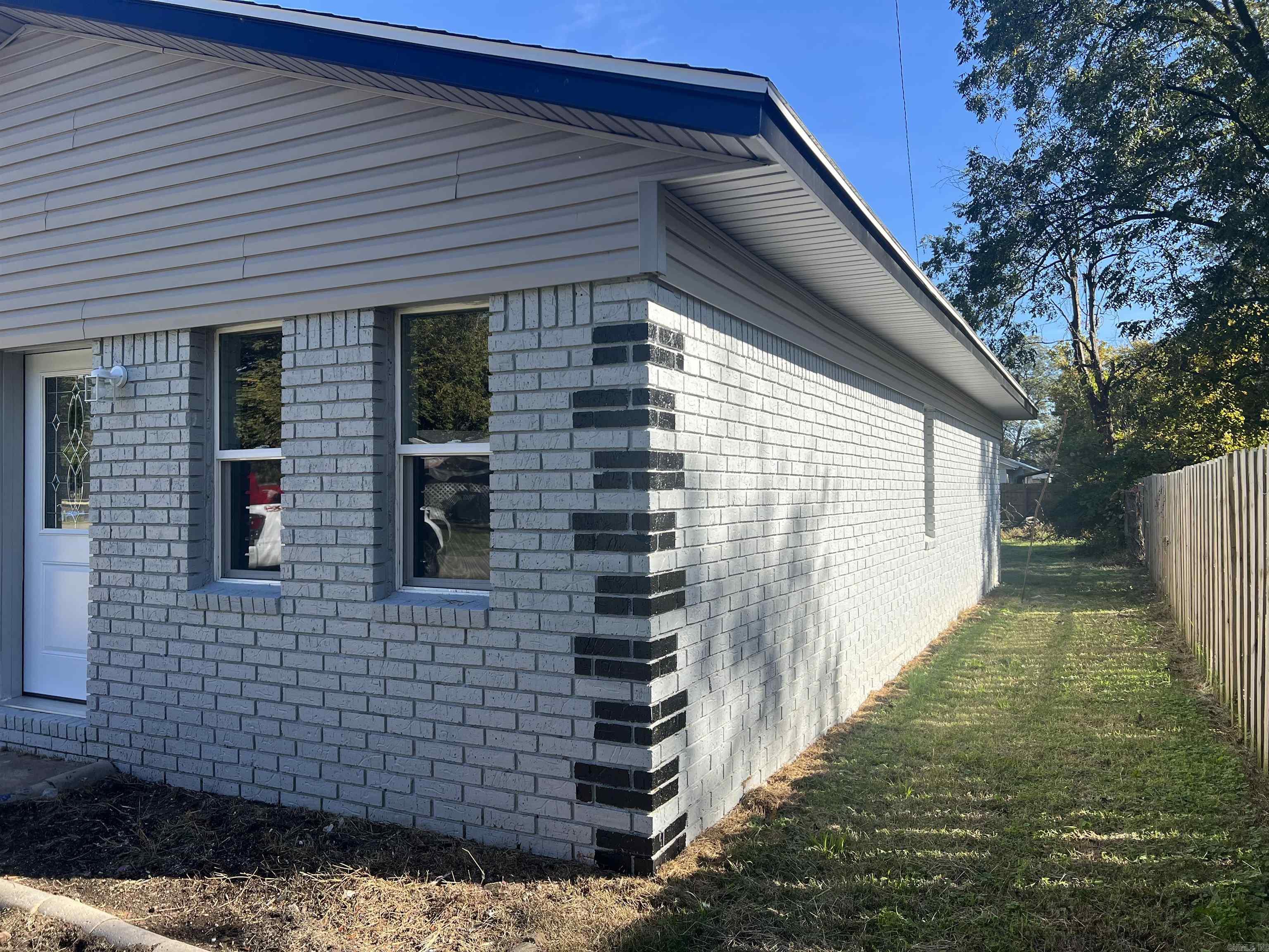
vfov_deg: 53.1
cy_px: 476
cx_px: 634
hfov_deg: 67.3
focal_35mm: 26
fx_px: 953
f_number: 1.5
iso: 50
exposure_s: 1/1808
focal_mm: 5.7
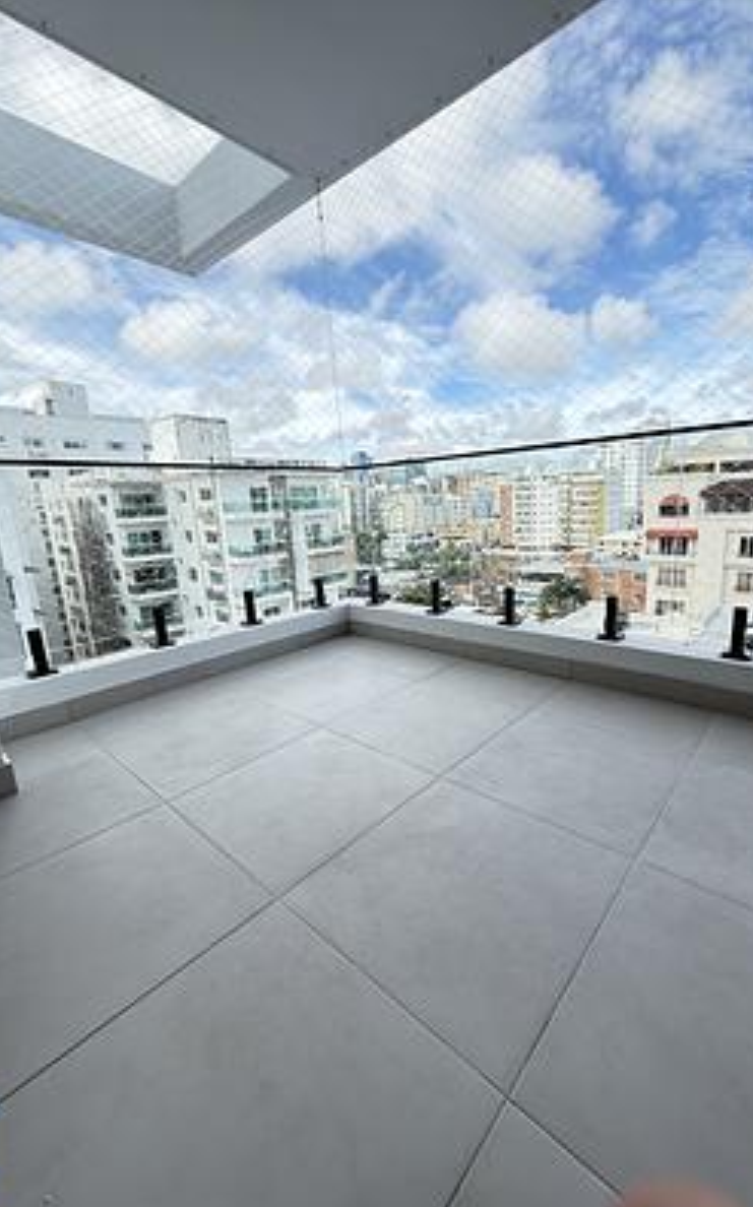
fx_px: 493
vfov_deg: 101.5
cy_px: 607
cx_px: 424
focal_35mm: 15
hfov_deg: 74.4
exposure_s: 1/482
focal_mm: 2.22
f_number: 2.2
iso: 64
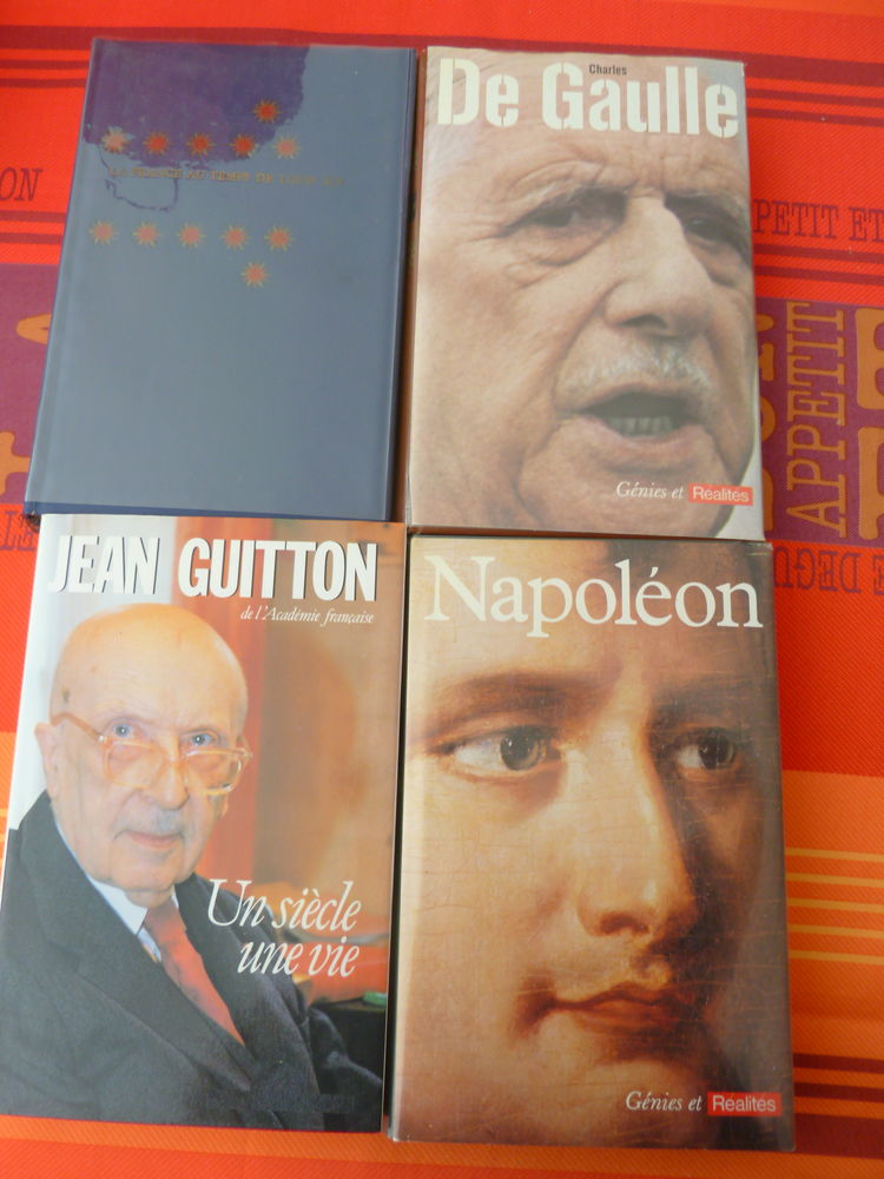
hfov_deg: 54.9
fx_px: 851
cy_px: 590
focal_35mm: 25
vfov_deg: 69.4
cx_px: 442
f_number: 3.3
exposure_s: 1/30
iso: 100
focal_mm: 4.1
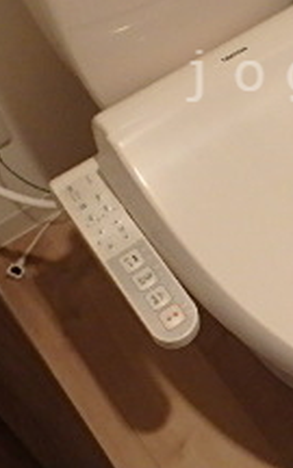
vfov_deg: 30.1
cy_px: 76
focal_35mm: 66
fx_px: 843
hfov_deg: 18.8
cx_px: 334
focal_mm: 3.7
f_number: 3.5
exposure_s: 1/30
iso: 500
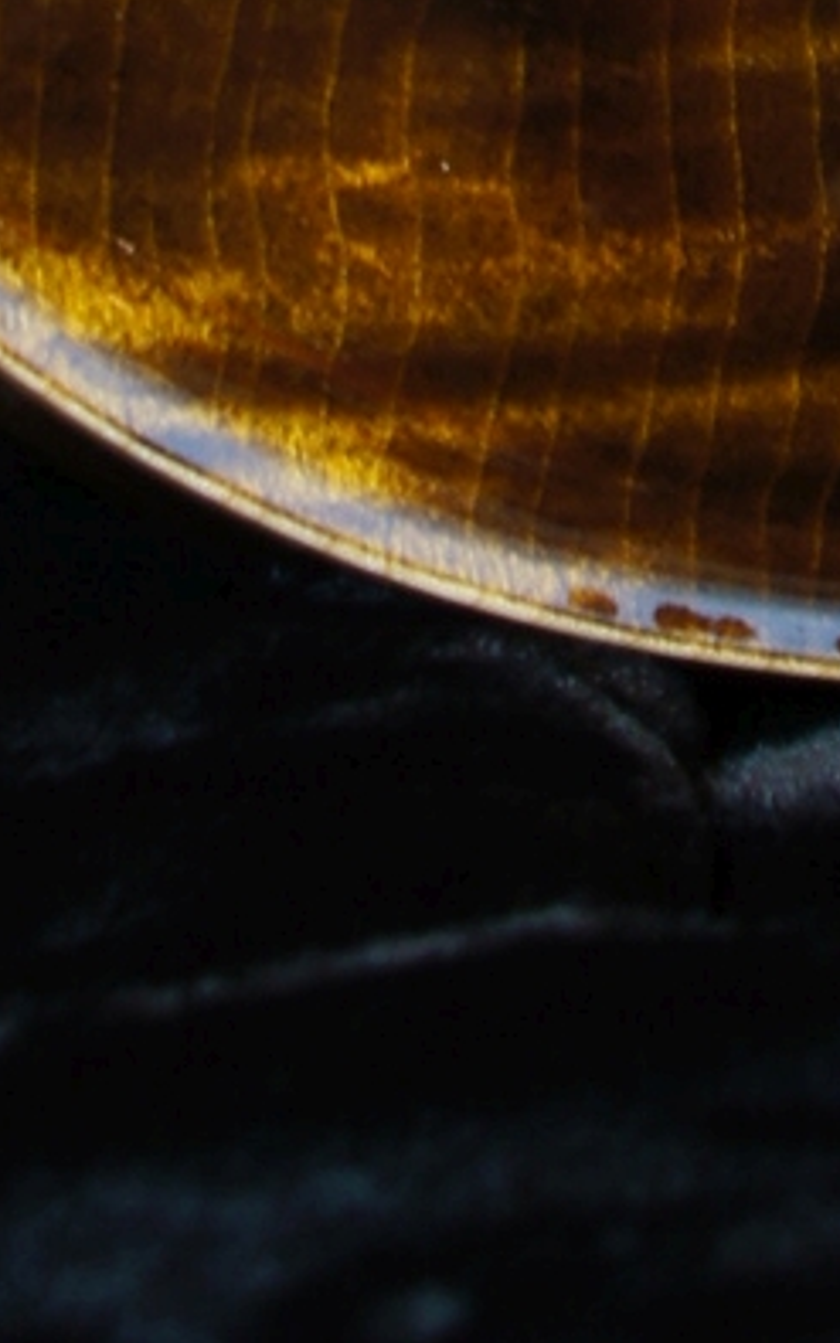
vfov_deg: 6.3
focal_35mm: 310
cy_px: -2281
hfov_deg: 4.2
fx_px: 11349
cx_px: 1350
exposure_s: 1/4
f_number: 5.6
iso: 100
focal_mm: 35
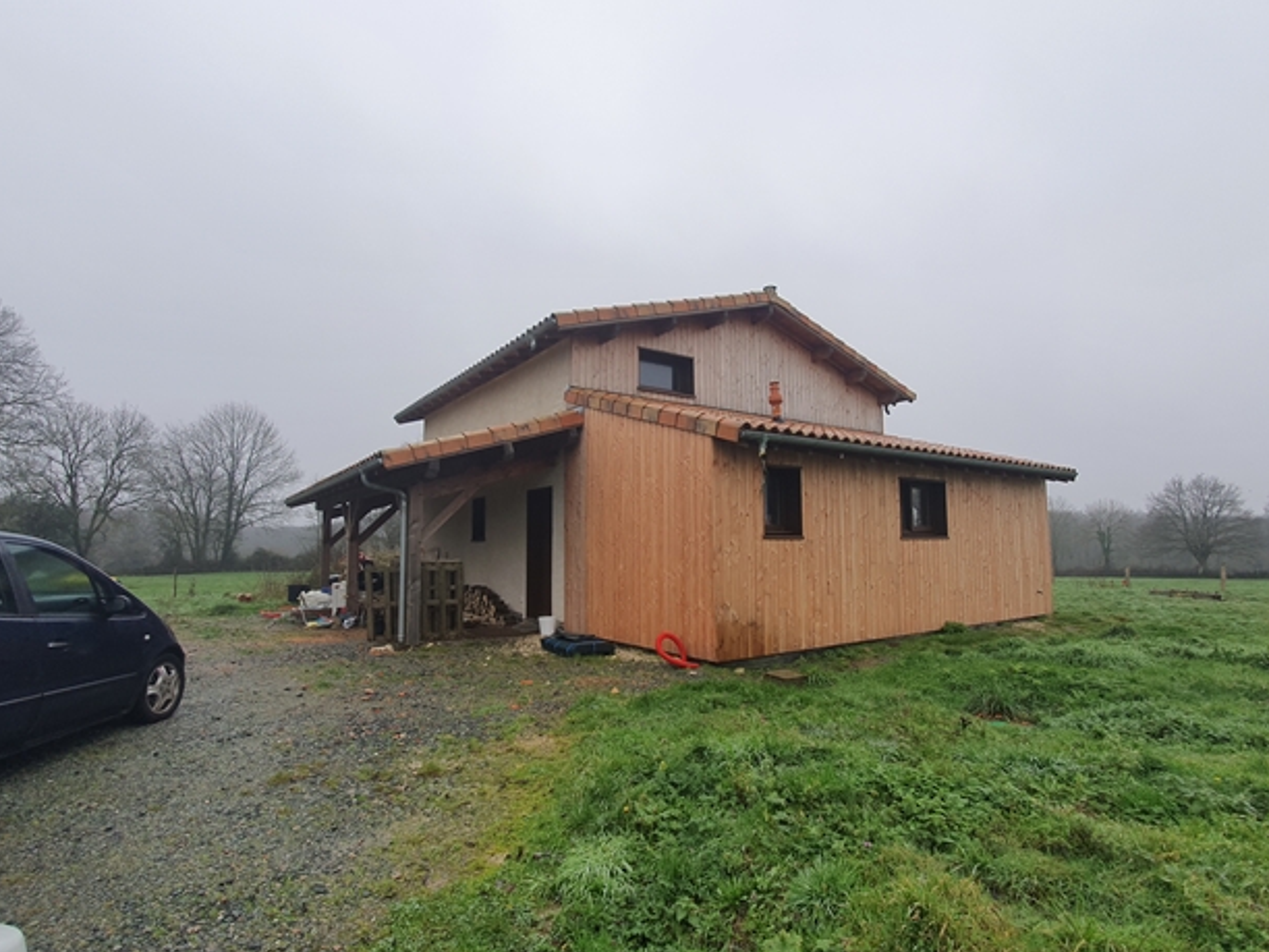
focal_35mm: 17
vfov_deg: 74.7
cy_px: 485
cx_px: 649
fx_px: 623
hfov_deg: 91.0
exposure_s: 1/115
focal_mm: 1.8
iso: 50
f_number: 2.2
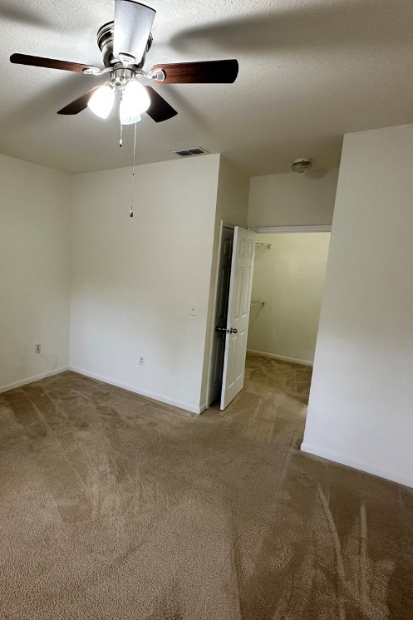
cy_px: 308
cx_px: 116
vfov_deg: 84.0
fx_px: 344
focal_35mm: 20
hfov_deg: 59.4
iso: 200
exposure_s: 1/60
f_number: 2.2
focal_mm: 2.22
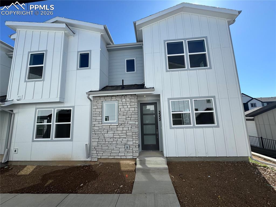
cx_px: 138
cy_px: 104
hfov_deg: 102.1
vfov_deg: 85.6
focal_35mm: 14
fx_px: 112
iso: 50
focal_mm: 2.22
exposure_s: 1/1637
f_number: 2.2
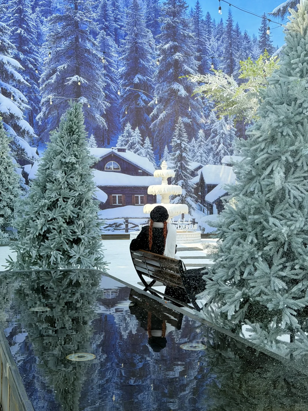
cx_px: 154
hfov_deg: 30.3
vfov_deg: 39.7
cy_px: 206
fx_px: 569
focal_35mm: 48
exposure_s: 1/2494
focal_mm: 6.76
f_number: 1.78
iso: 64
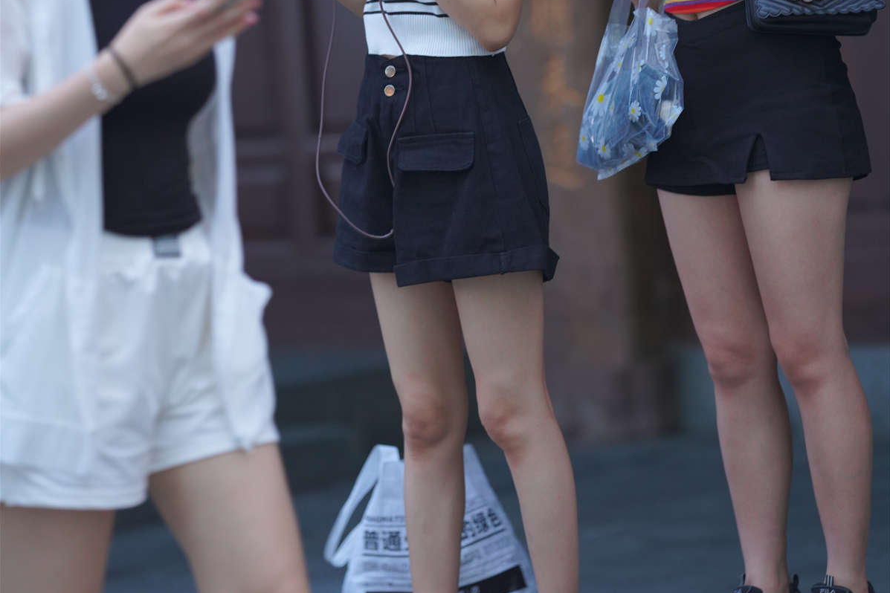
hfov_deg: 10.1
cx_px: 445
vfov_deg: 6.8
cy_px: 63
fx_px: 5018
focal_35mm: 203
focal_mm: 135
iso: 1000
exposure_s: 1/250
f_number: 2.2
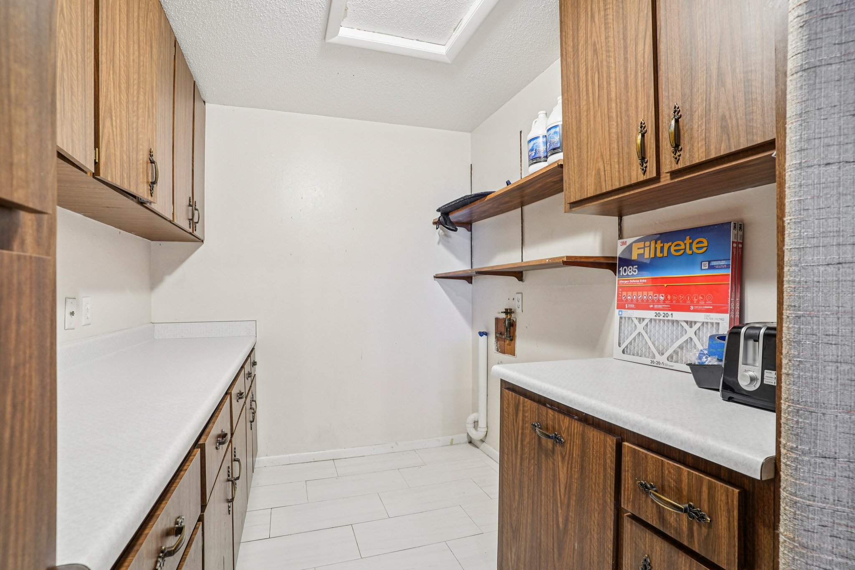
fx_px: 404
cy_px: 285
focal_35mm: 17
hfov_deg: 93.3
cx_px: 428
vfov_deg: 70.4
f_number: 8
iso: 400
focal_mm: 17
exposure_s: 1/2.5
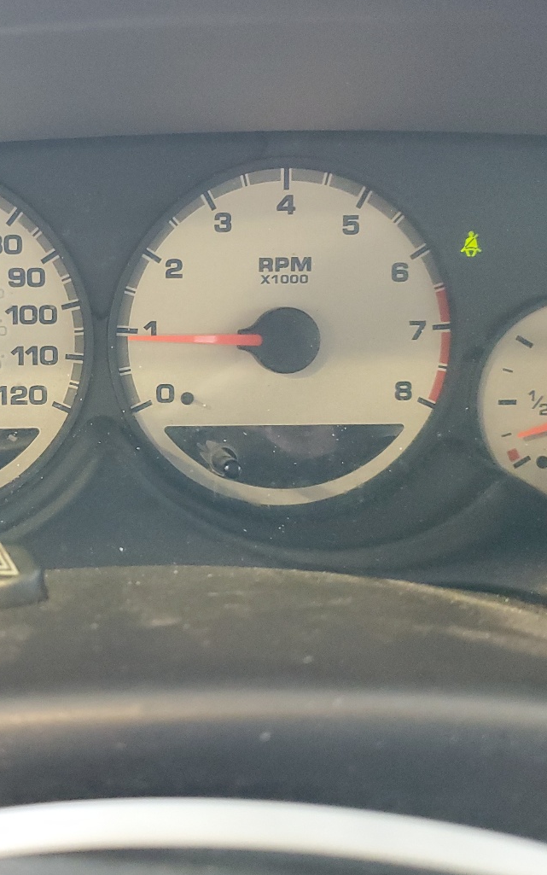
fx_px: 1025
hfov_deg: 29.2
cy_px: 382
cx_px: 111
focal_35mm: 43
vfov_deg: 46.1
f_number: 1.5
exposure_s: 1/40
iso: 354
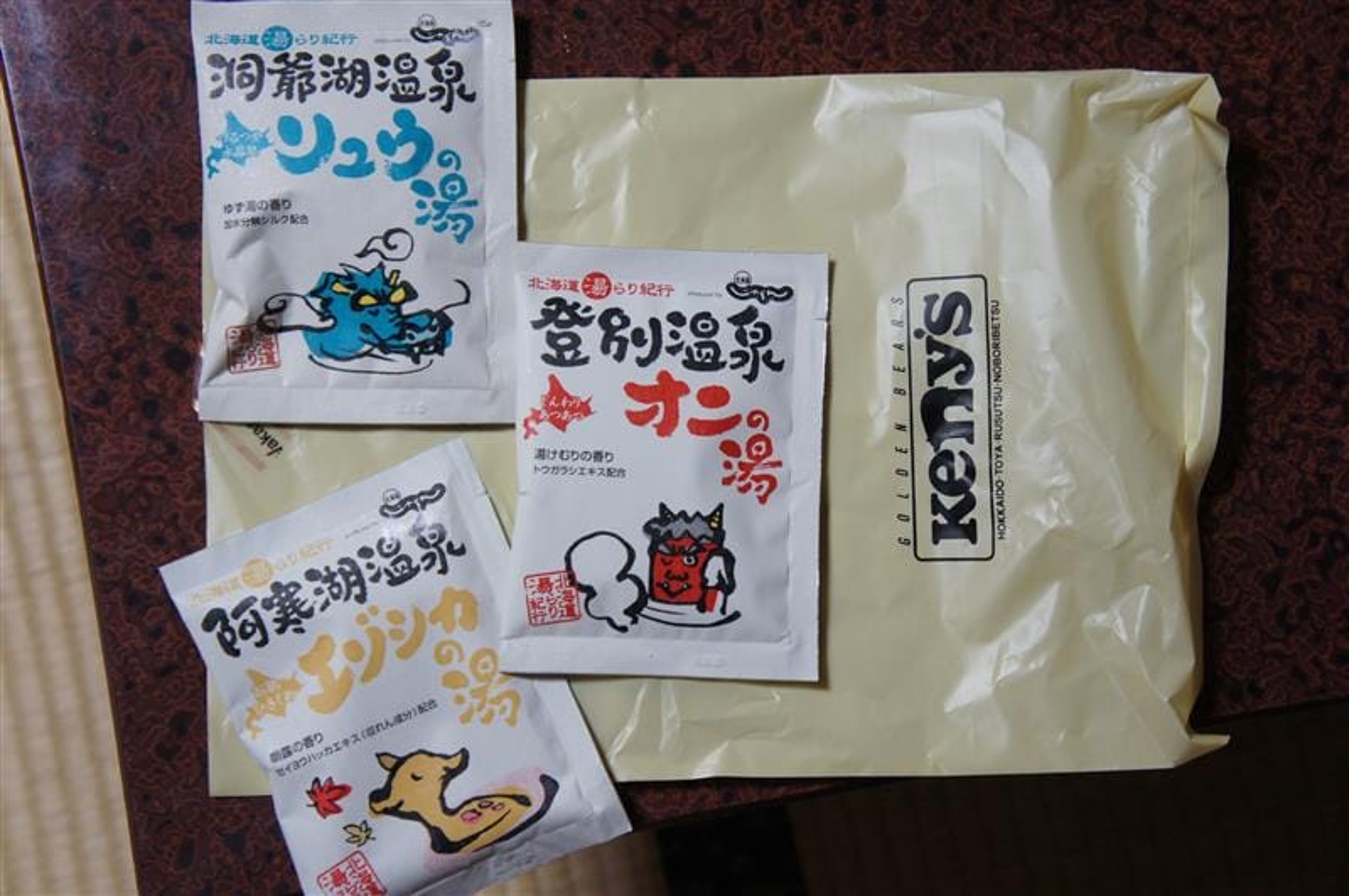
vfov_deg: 26.4
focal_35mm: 51
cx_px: 674
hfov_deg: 38.9
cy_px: 448
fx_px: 1909
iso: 640
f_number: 4.5
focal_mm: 34
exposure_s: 1/60
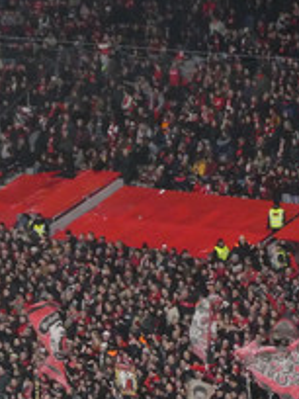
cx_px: 577
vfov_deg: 7.0
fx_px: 3259
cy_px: 466
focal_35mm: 283
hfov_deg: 5.2
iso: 640
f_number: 4.9
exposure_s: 1/80
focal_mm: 16.1
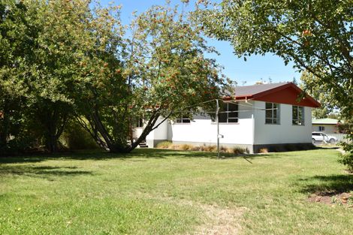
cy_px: 118
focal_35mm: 36
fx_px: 353
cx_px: 176
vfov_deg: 36.8
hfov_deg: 53.1
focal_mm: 24
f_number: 7.1
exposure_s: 1/200
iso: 100
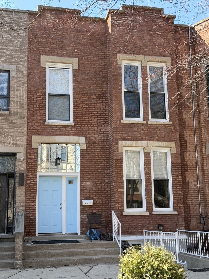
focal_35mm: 48
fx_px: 386
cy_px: 140
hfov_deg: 30.3
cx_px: 104
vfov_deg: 39.7
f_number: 1.78
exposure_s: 1/1330
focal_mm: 6.76
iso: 100
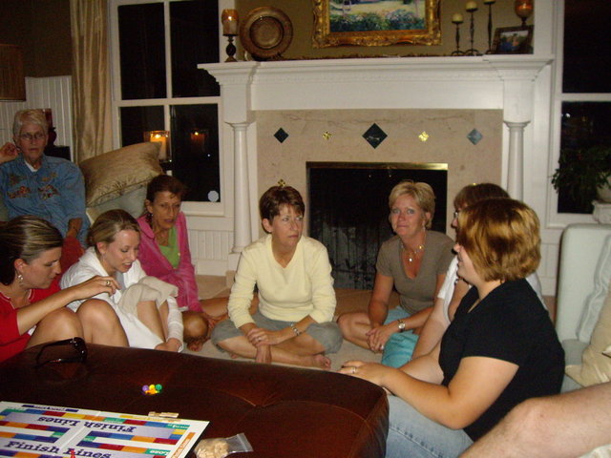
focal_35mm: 38
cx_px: 306
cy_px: 229
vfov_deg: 37.7
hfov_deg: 49.0
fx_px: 671
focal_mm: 6.2
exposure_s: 1/40
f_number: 2.7
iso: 400
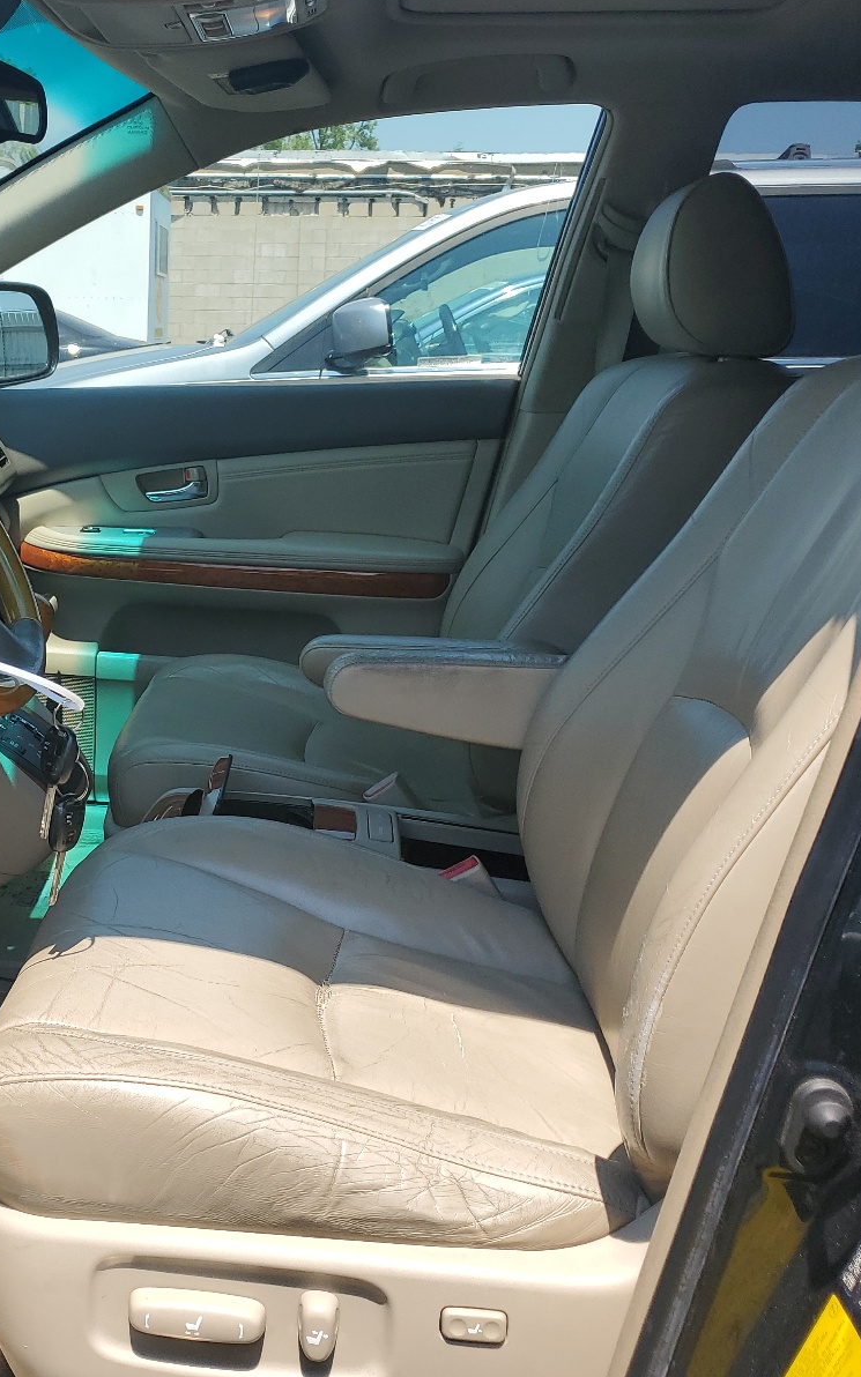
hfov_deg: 33.2
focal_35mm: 37
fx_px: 1389
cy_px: 685
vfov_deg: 52.7
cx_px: 139
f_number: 1.5
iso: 50
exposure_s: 1/2000
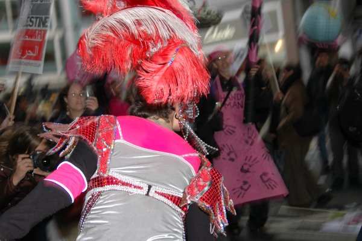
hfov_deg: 33.4
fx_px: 603
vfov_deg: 22.6
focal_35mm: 60
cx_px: 181
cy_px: 120
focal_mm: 40
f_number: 4.5
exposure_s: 1/60
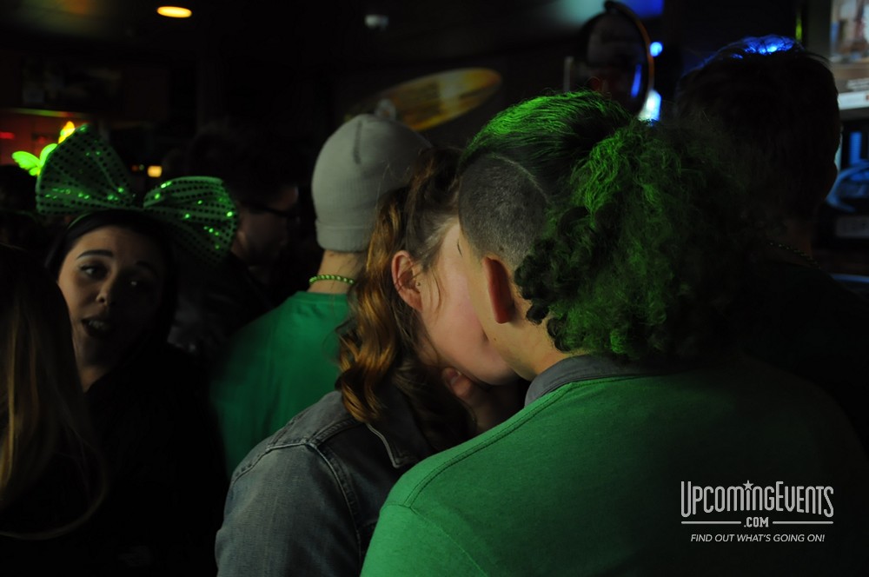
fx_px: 1229
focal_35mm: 51
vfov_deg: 26.4
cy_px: 288
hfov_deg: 38.9
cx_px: 434
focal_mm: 34
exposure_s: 1/40
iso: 800
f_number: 4.2
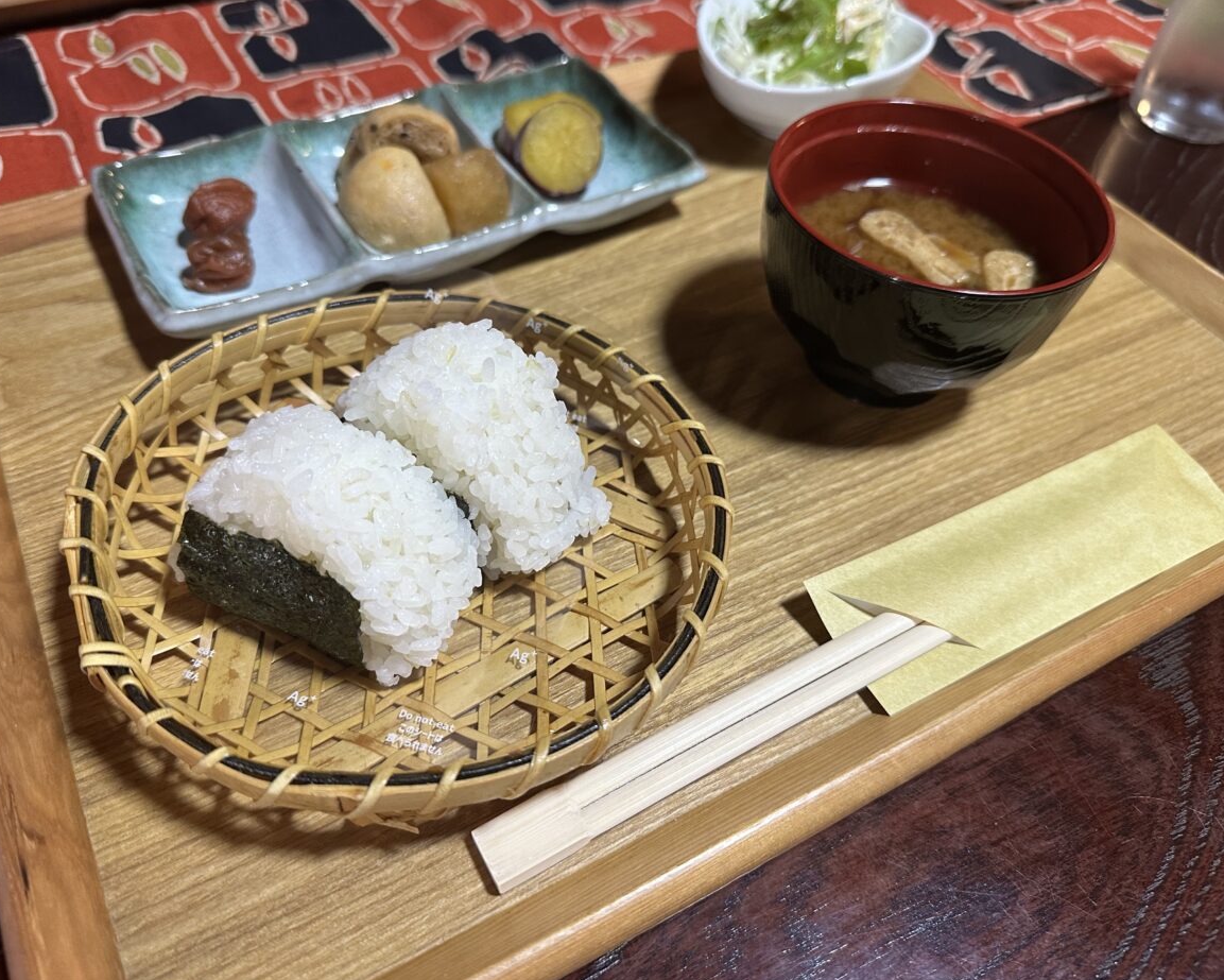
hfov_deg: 66.0
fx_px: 942
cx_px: 580
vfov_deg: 54.9
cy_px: 475
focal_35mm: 26
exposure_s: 1/60
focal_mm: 6.86
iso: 250
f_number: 1.78
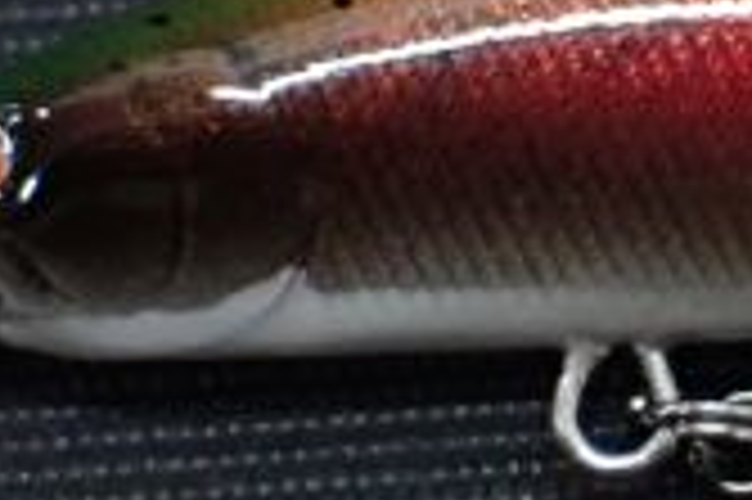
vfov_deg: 5.2
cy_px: 81
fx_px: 5551
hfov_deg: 7.7
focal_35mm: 266
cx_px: 757
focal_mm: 12.73
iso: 800
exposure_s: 1/80
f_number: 3.9
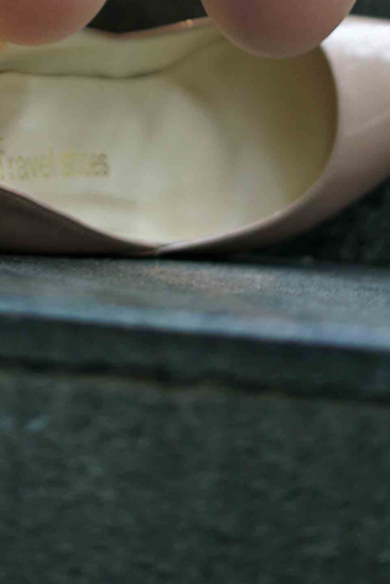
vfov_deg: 13.2
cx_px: 123
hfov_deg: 9.3
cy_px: -248
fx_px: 2401
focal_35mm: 148
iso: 200
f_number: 1.8
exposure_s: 1/13
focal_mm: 50
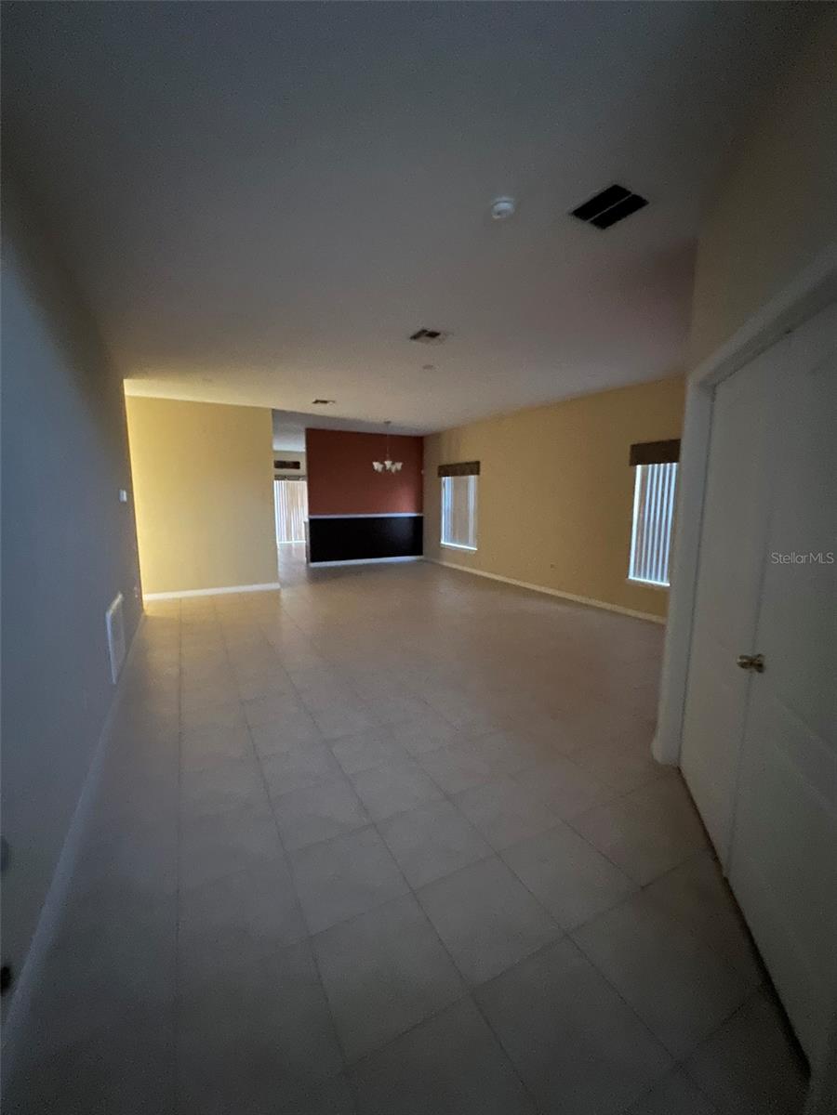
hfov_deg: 89.9
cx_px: 418
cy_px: 558
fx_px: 419
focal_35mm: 13
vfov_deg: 106.2
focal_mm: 1.57
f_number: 1.8
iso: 1250
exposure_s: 1/8
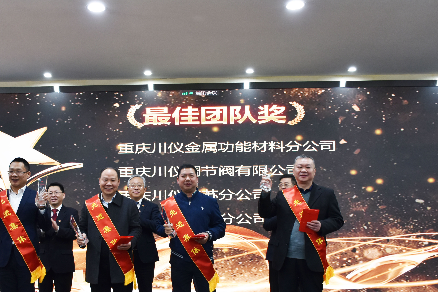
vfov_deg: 32.2
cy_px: 206
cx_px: 177
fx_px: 499
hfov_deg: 47.2
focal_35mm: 41
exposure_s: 1/60
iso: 500
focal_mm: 18
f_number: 4
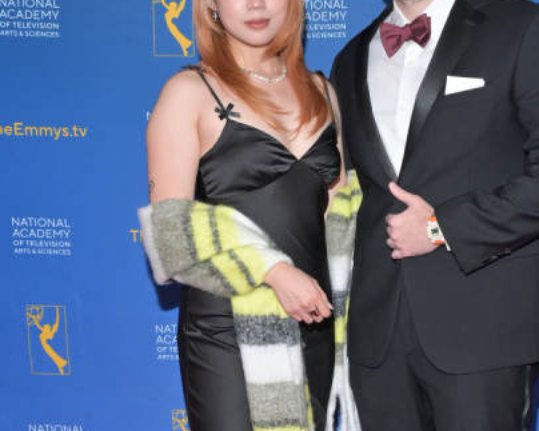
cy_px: 312
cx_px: 343
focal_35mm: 78
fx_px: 1244
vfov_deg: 19.5
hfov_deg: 24.4
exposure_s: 1/125
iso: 1000
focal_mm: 42
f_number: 10
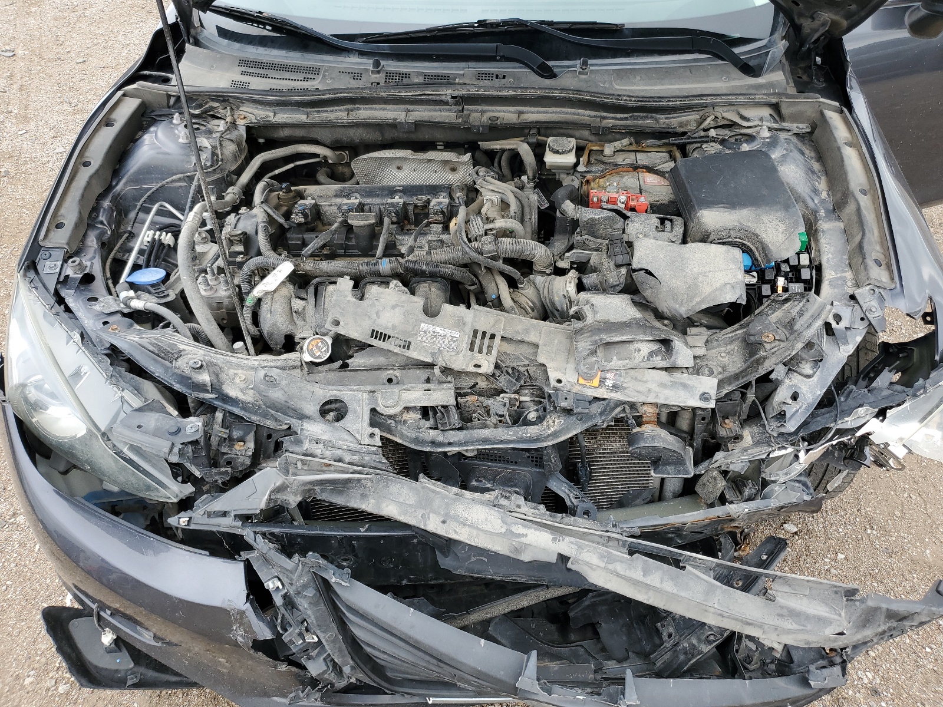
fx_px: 708
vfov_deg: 53.1
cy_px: 354
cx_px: 472
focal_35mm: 26
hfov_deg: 67.3
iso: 50
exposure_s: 1/357
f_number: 1.5
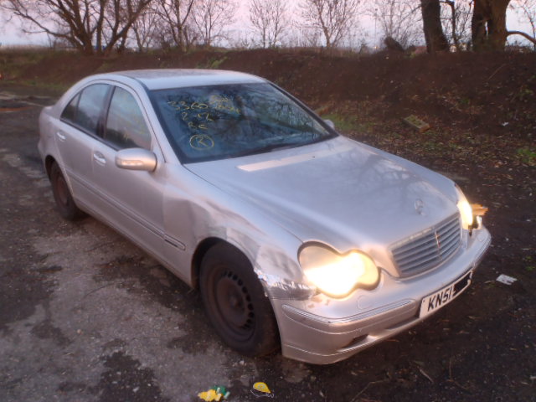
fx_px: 434
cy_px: 201
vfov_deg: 49.7
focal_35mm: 28
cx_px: 268
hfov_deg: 63.4
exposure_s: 1/15
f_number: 3.5
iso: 200
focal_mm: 5
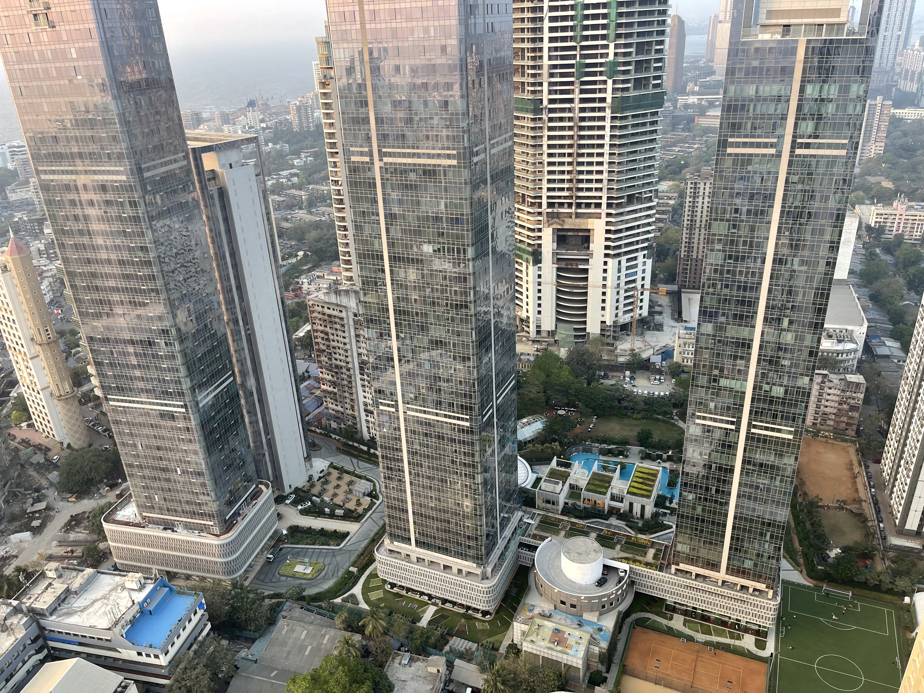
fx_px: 694
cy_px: 346
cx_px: 462
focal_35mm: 26
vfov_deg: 53.1
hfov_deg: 67.3
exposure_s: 1/121
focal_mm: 5.1
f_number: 1.6
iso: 32
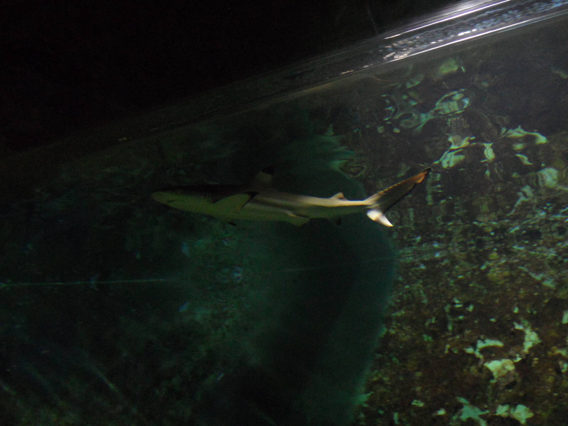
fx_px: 525
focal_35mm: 32
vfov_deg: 44.2
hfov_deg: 56.8
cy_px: 213
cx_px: 284
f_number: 3.4
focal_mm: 5.3
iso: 400
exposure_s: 1/45
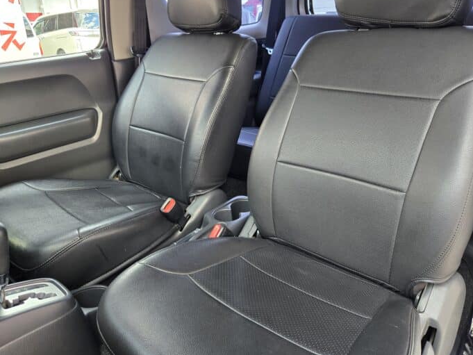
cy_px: 165
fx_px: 369
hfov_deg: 65.3
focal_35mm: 27
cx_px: 233
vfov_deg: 51.3
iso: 250
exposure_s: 1/180
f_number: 1.8
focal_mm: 5.4
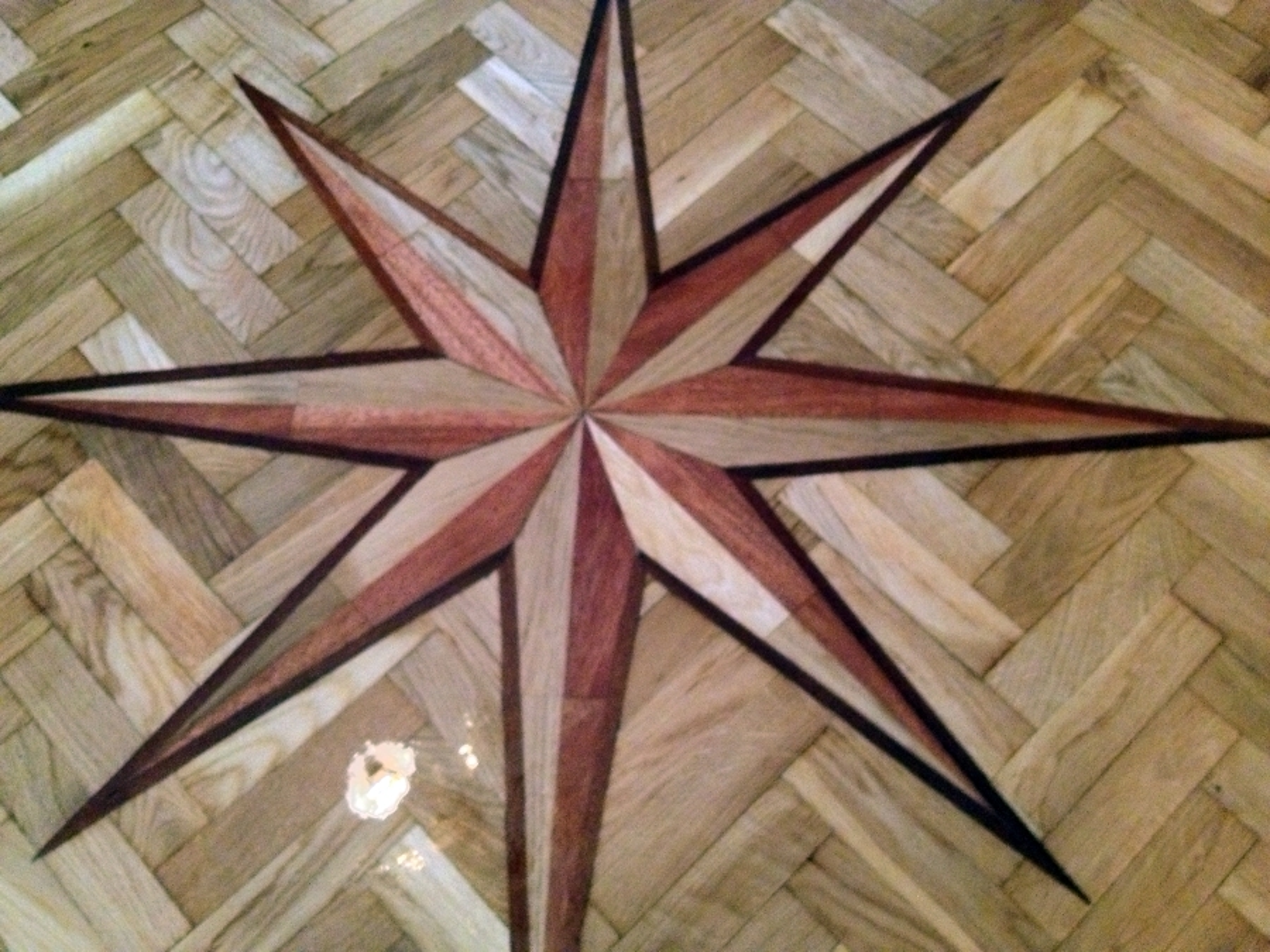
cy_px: 476
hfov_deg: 52.6
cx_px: 635
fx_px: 1284
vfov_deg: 40.7
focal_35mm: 35
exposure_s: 1/15
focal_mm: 4.28
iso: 800
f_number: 2.4
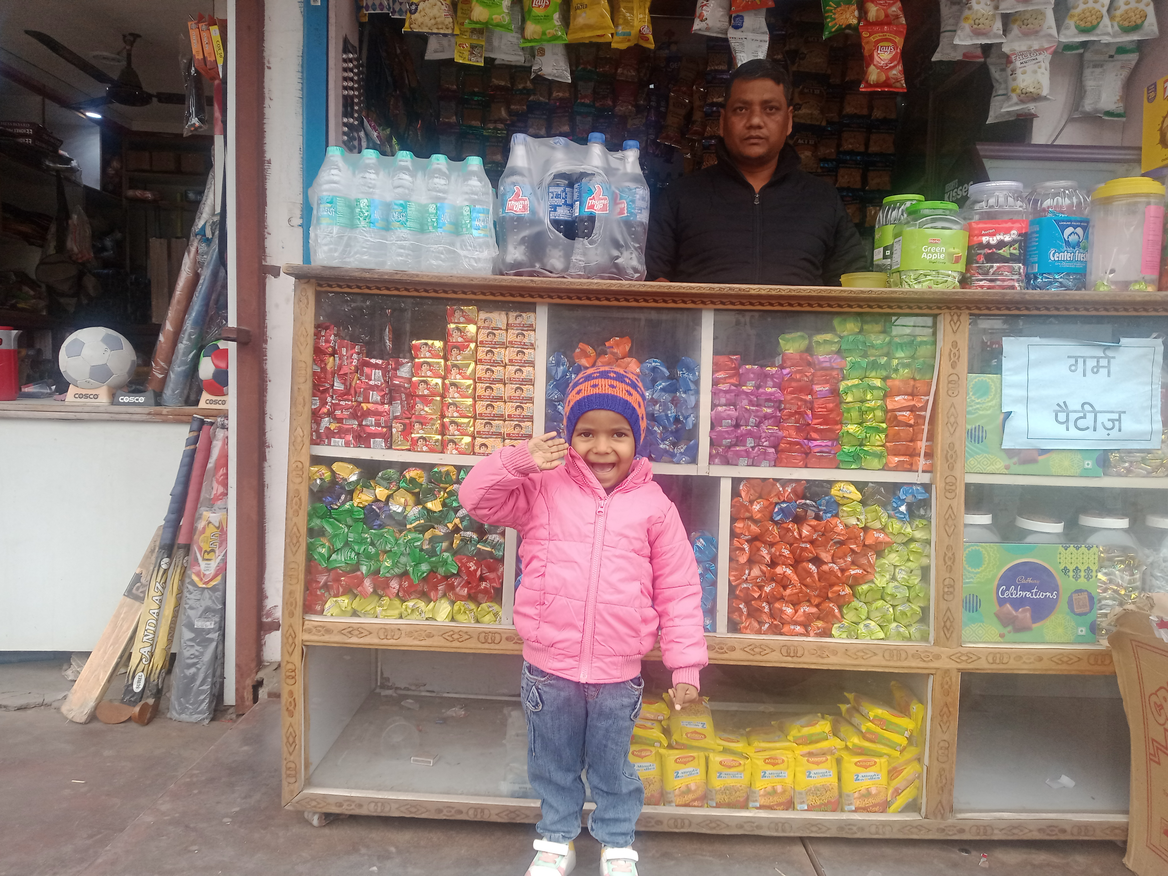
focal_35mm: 28
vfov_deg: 49.7
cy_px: 438
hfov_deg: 63.4
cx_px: 584
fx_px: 945
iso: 105
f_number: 2.2
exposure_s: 1/117
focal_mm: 3.37
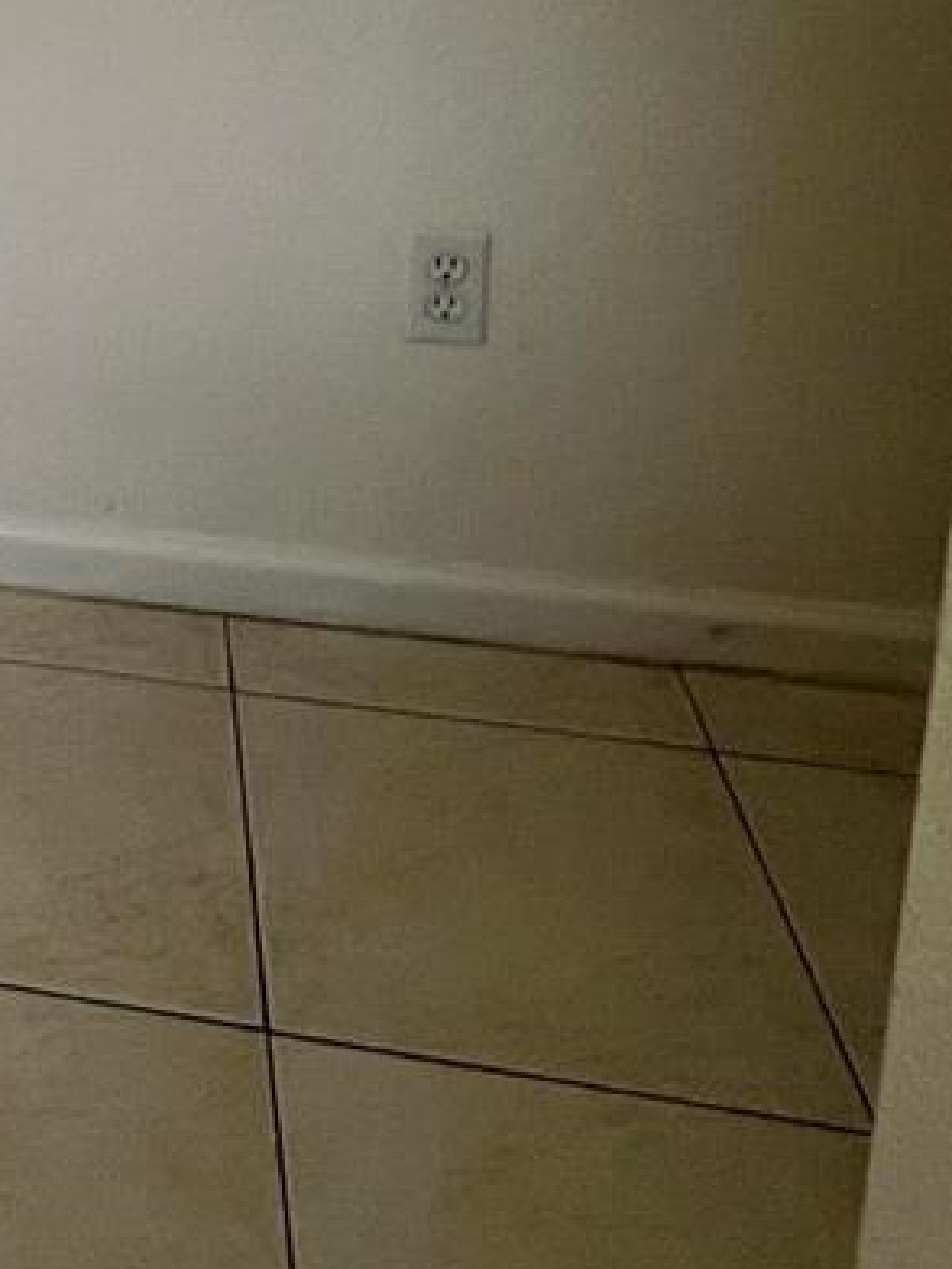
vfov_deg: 32.5
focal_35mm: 51
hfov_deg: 22.8
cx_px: -502
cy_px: -162
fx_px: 1870
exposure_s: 1/120
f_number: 1.8
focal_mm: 1.57
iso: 160
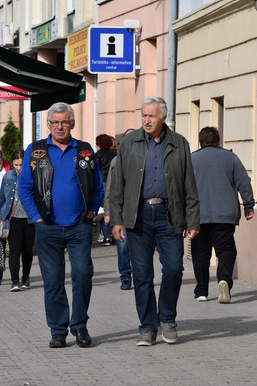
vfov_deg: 9.2
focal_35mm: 223
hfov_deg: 6.2
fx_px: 2389
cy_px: 182
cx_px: 111
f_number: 9
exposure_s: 1/320
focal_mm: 130
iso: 200
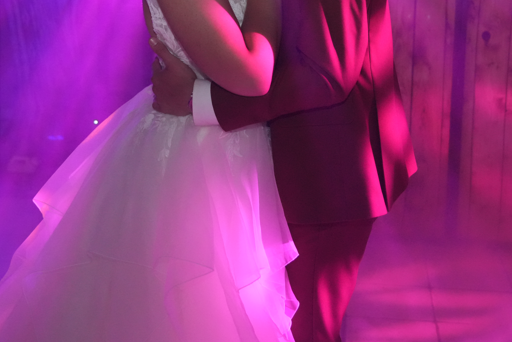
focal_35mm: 64
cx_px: 267
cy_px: 27
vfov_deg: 20.8
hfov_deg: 31.4
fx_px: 910
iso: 6400
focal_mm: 34
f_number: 4
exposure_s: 1/125
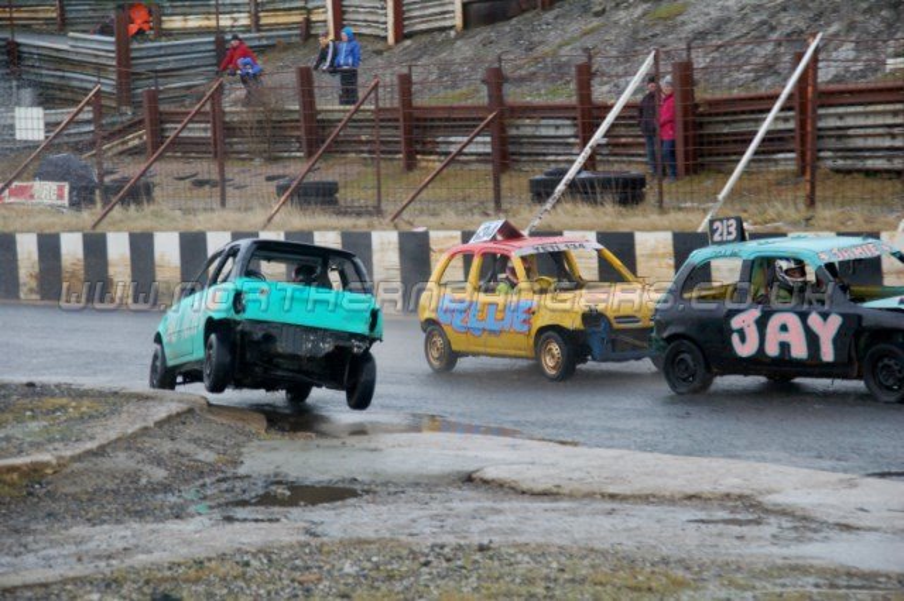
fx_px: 2936
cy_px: 300
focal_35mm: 117
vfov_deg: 11.7
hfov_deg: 17.5
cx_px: 452
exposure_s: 1/320
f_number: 5.6
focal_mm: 78
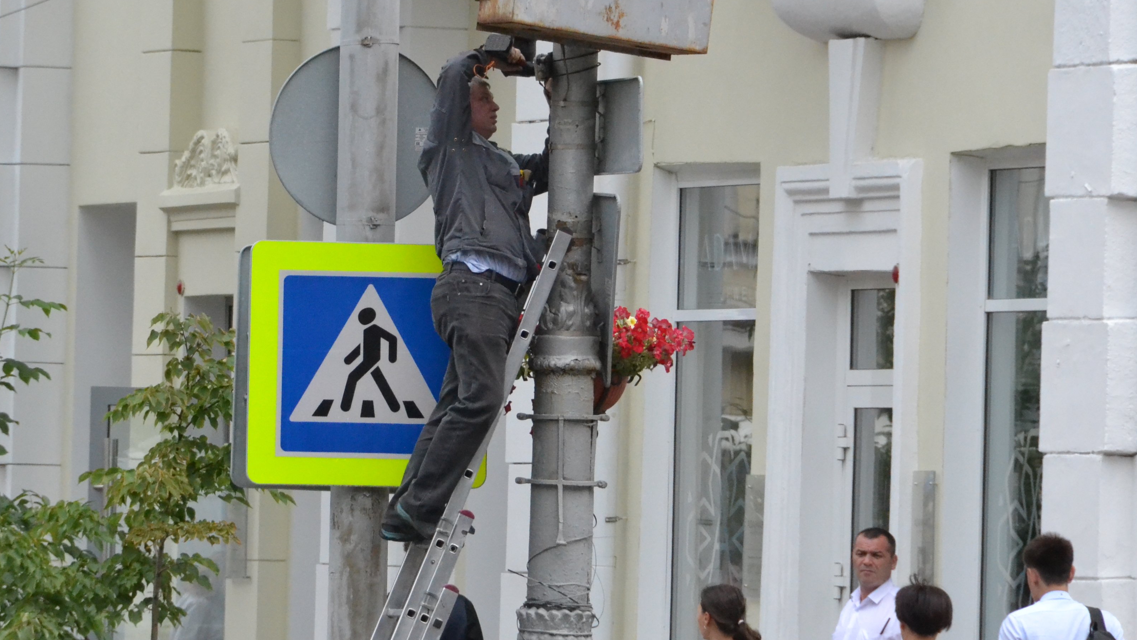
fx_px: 13657
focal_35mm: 453
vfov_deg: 2.7
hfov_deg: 4.8
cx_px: 390
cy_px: 235
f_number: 9
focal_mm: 200
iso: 3200
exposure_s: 1/4000
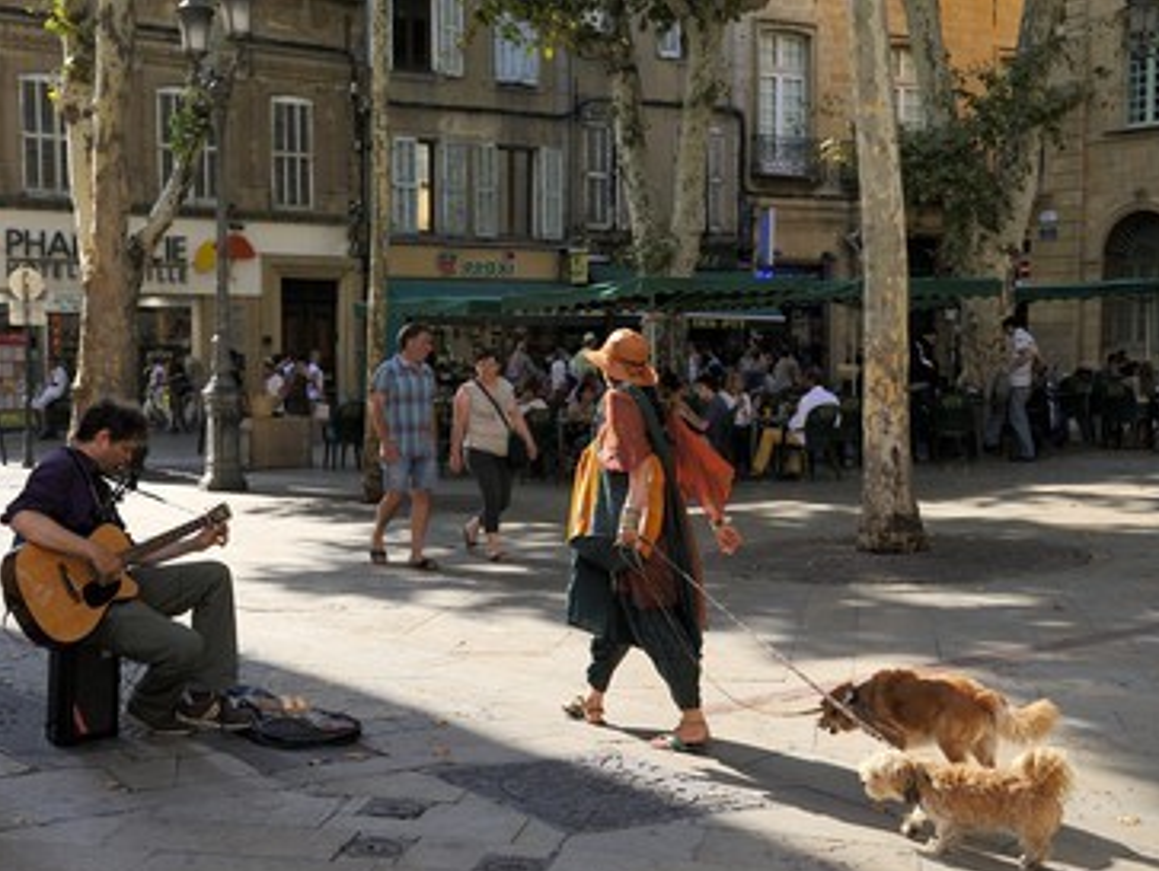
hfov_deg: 38.2
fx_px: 1676
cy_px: 443
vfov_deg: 29.2
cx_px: 584
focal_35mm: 50
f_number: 9
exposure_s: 1/160
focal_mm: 45
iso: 200
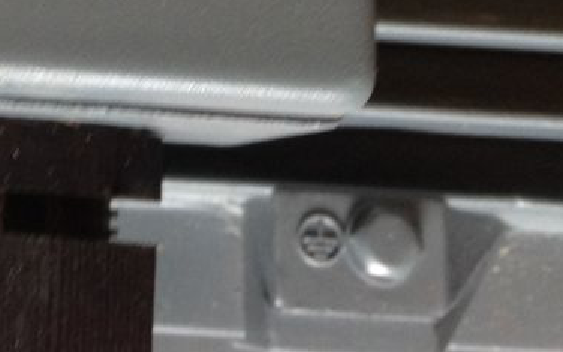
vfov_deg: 10.2
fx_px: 1826
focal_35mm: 119
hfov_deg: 16.8
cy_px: -343
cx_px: -99
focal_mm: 4.12
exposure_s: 1/20
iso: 100
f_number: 2.4
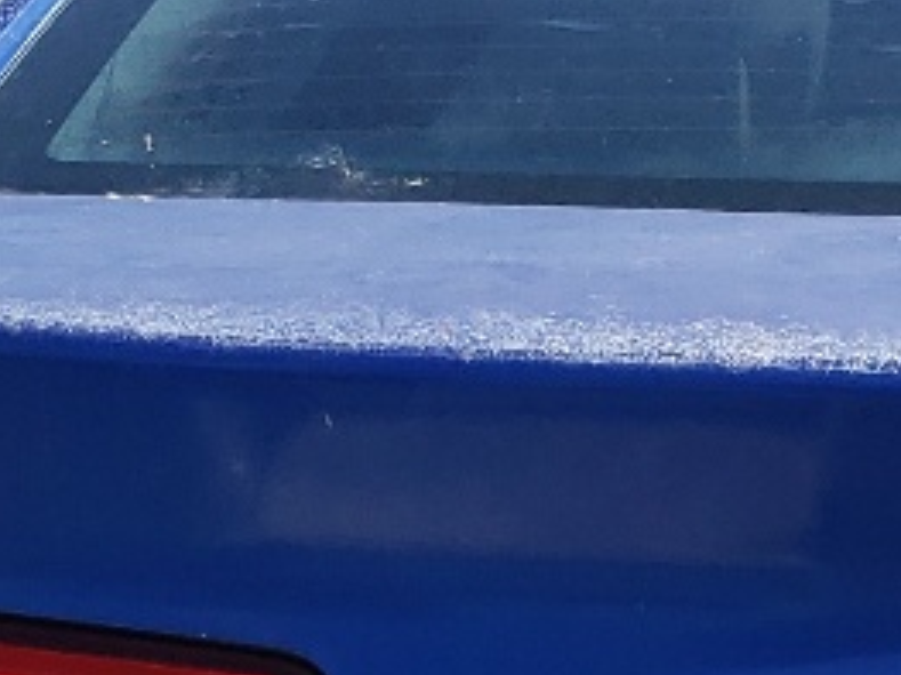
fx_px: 4111
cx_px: 1196
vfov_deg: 9.0
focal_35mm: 158
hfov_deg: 12.1
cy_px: 1210
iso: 50
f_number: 1.5
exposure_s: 1/1667
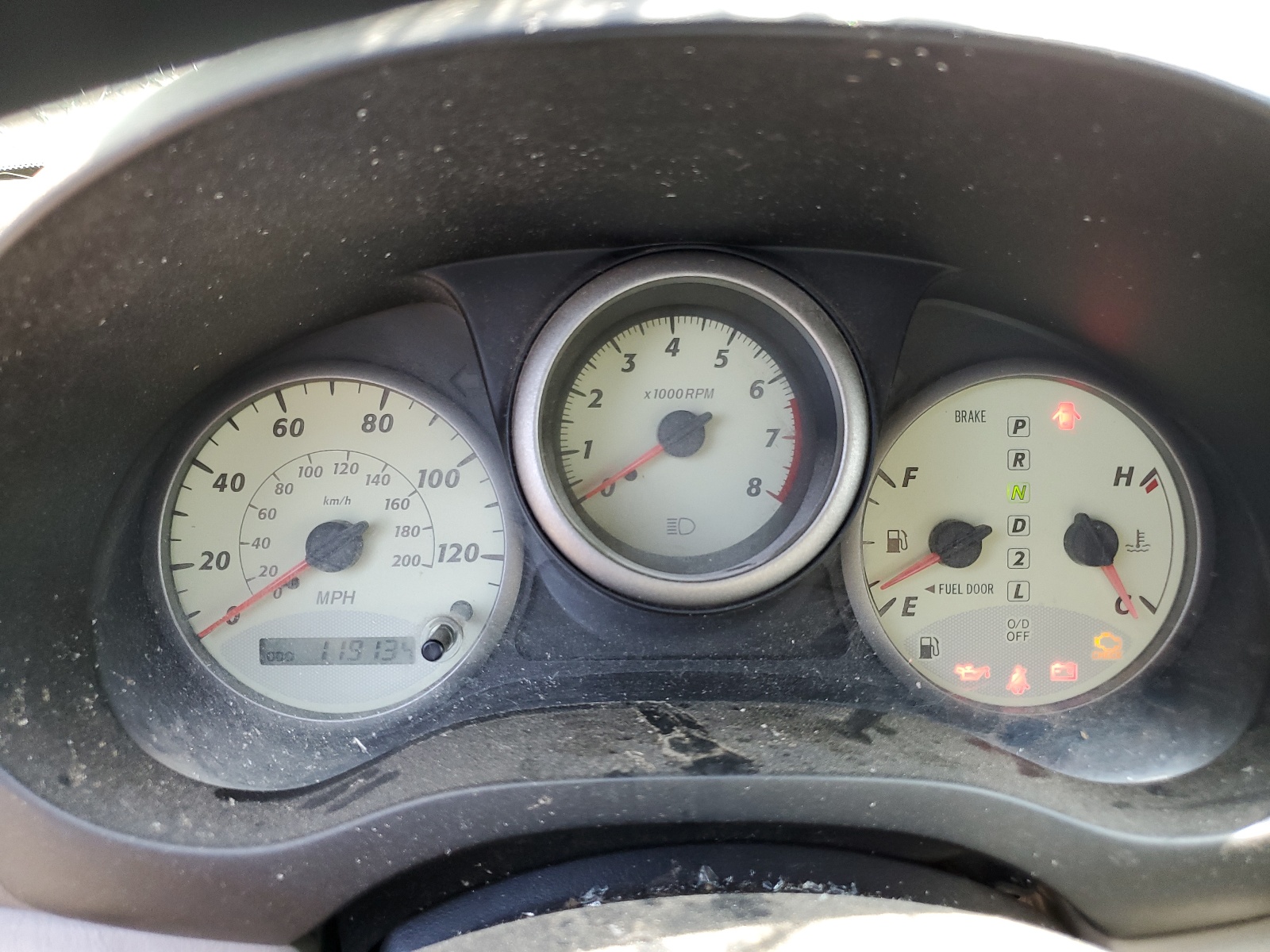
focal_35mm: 26
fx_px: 954
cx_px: 635
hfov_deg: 67.3
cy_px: 476
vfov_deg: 53.1
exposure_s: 1/120
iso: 82
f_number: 1.5
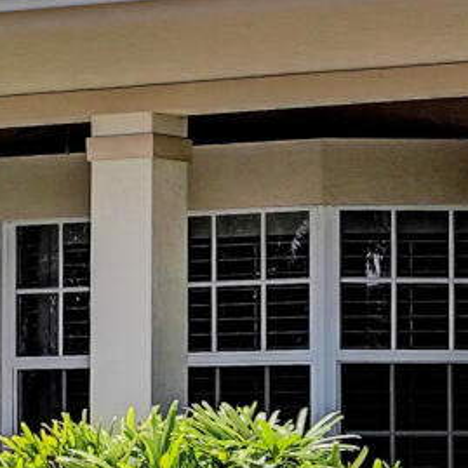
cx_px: -272
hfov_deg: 7.8
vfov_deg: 8.0
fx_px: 3334
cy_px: 443
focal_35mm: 218
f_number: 5.6
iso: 800
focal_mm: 23
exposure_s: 1/8000
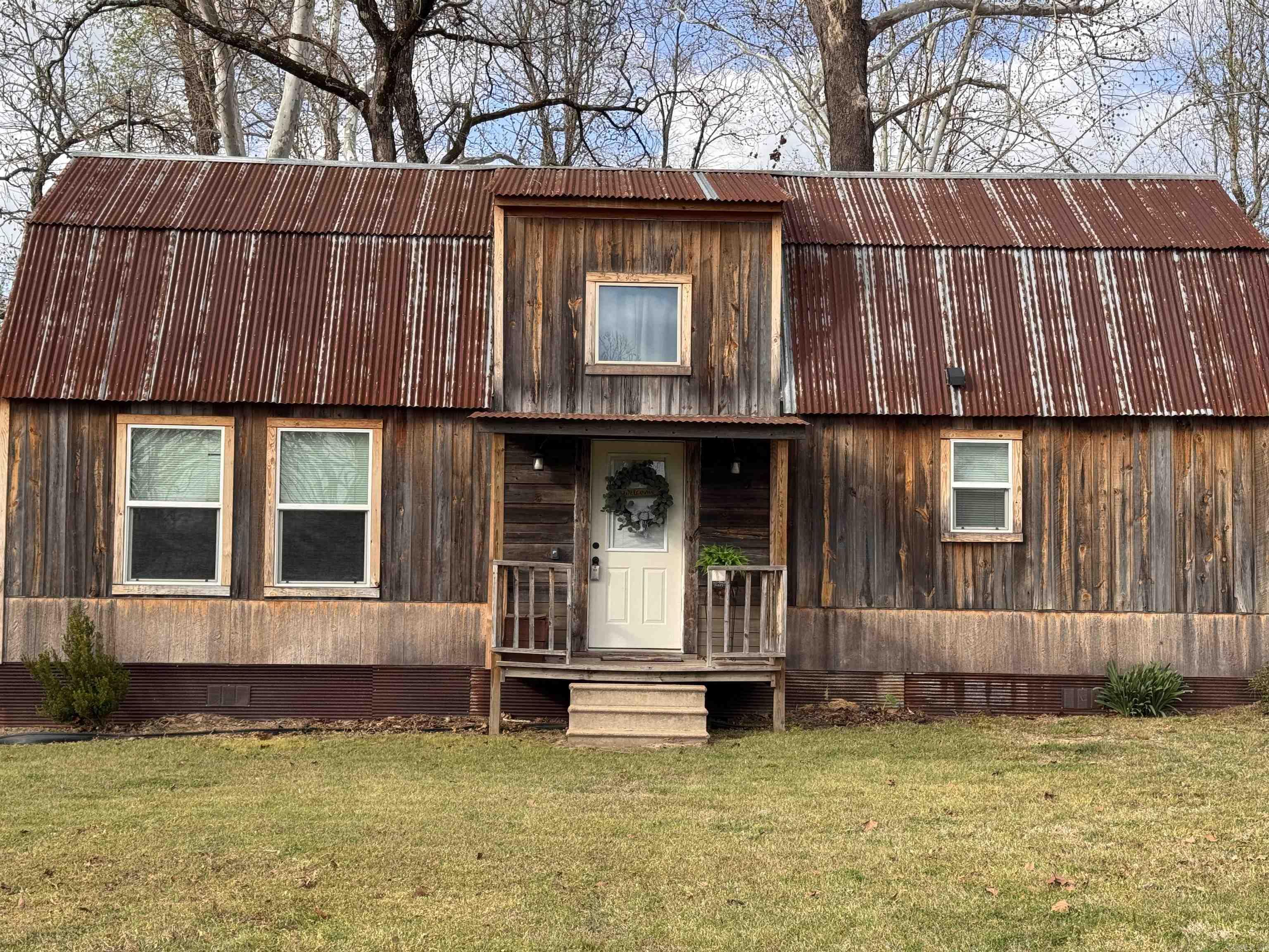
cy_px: 476
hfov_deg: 39.7
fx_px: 1760
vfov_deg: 30.3
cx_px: 634
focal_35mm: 48
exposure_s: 1/1395
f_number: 1.78
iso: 64
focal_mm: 6.76
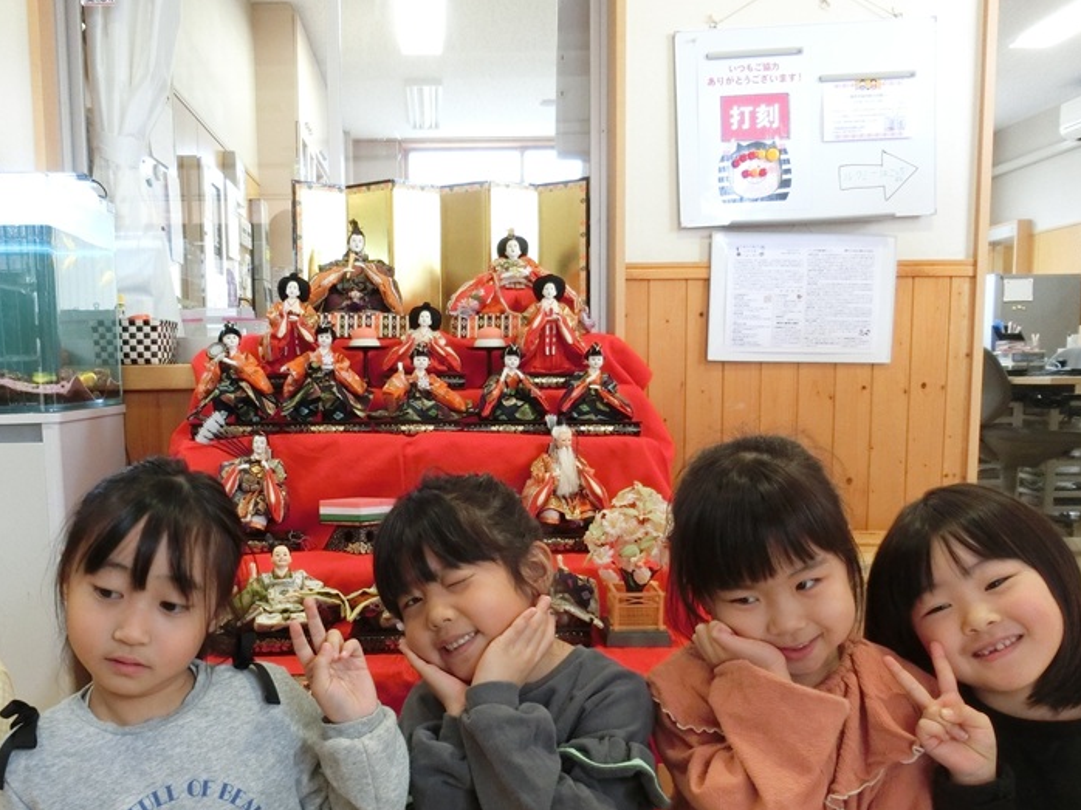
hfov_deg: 55.0
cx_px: 436
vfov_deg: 42.6
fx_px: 1030
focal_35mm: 33
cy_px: 507
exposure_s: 1/30
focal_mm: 4.5
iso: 400
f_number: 3.5
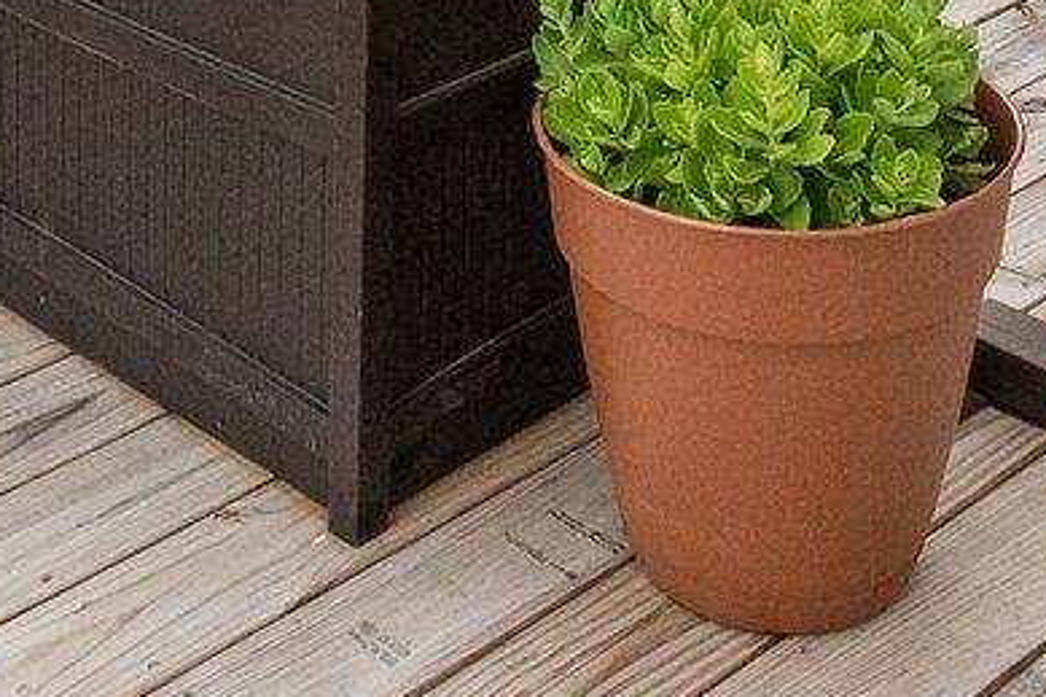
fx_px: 2294
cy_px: -906
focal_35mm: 79
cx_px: 309
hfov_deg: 25.5
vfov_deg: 13.4
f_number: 8
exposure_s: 1/640
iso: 640
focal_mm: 10
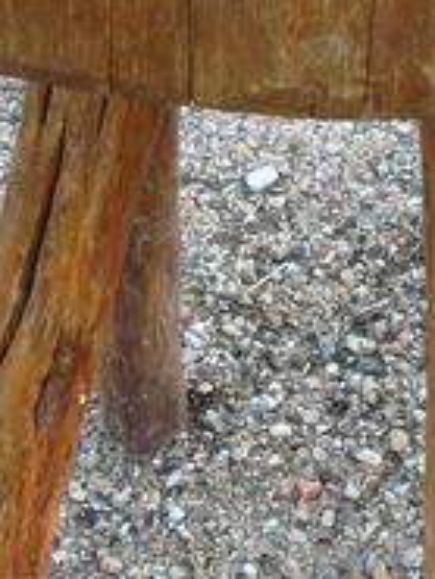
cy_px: 156
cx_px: 322
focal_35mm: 162
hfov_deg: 9.2
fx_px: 2711
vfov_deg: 12.2
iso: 200
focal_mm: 5.2
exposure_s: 1/30
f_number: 3.3
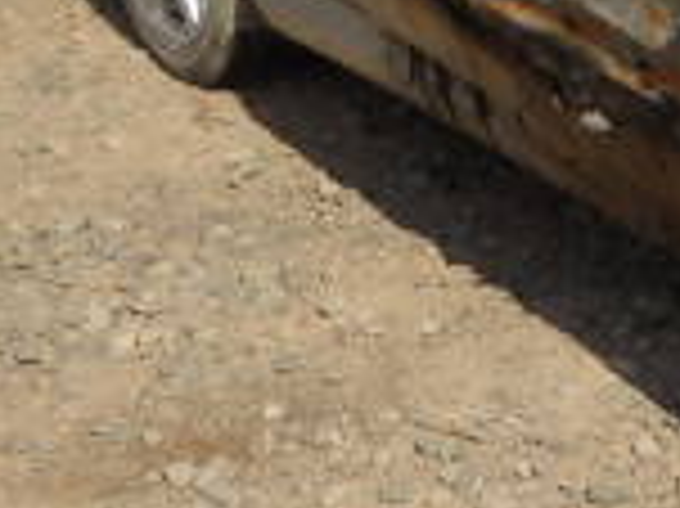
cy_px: 189
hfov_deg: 11.6
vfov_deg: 9.7
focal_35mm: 153
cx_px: 1351
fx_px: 3003
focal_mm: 6.4
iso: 125
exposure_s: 1/160
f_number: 13
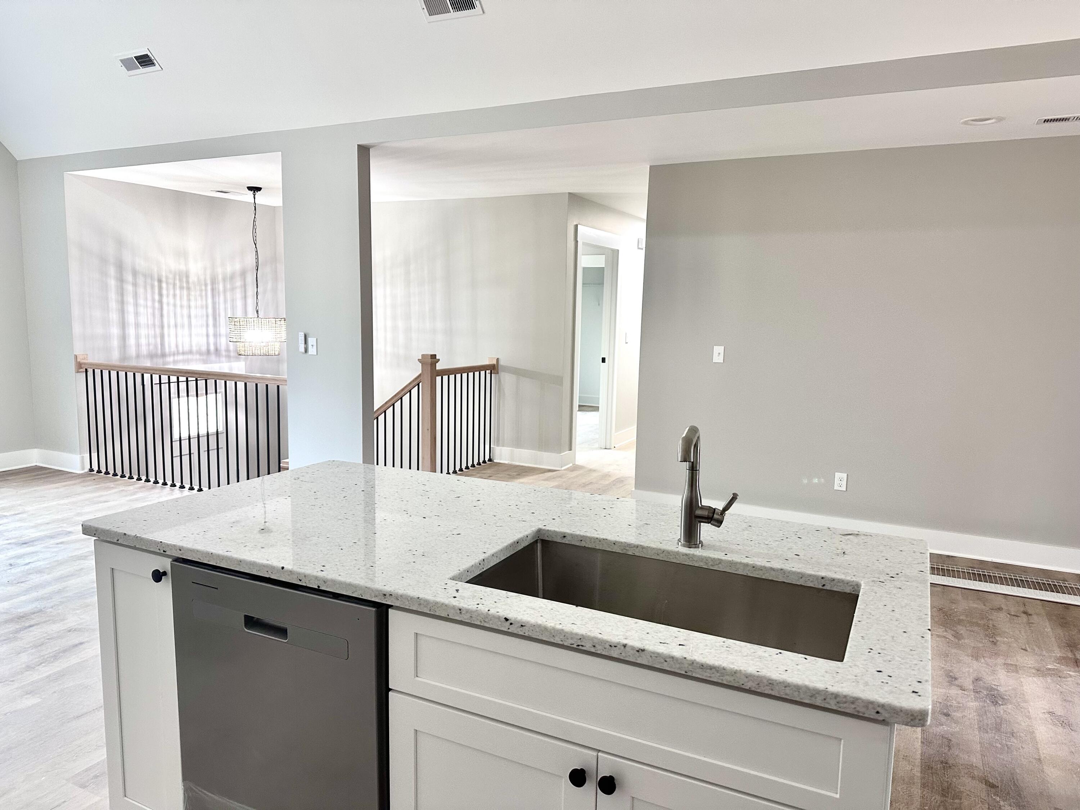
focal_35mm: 24
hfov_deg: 71.6
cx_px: 540
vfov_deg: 56.8
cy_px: 405
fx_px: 749
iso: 250
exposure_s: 1/60
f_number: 1.78
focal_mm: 6.86
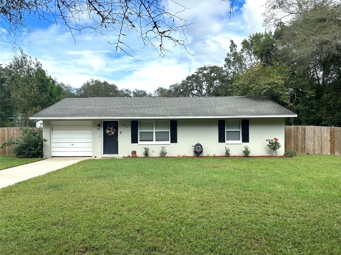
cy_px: 128
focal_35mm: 24
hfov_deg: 71.6
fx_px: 236
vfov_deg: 56.8
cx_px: 170
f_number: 1.78
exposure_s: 1/3861
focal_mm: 6.86
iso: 80
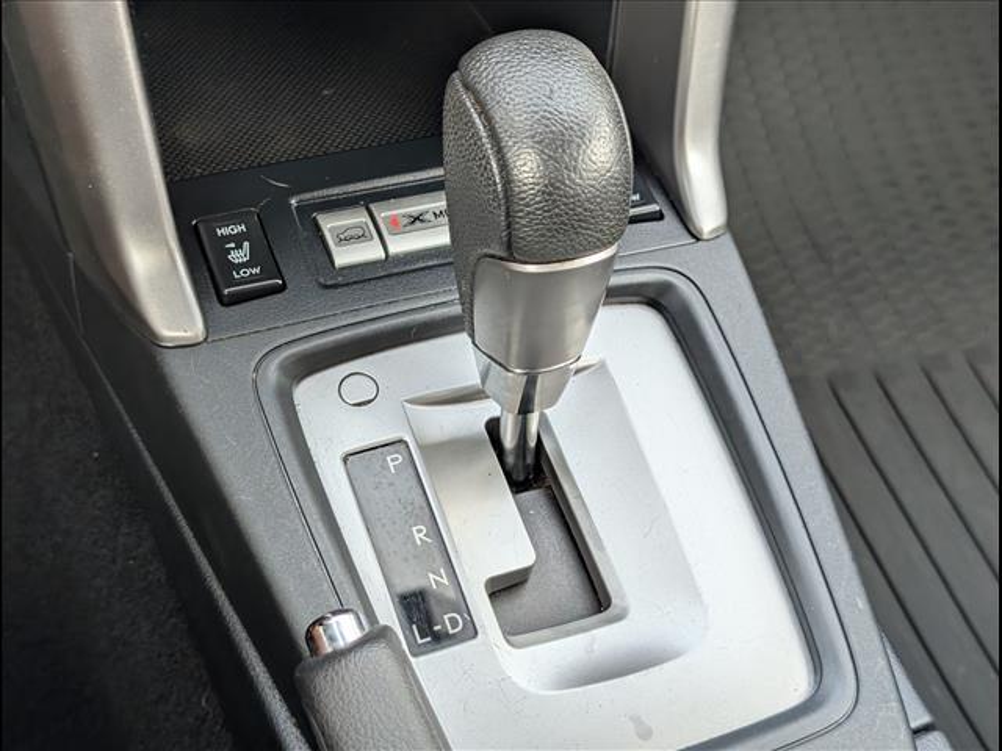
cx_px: 501
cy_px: 376
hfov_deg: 38.9
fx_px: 1418
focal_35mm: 49
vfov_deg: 29.7
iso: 195
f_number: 1.68
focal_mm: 6.9
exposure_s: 1/294
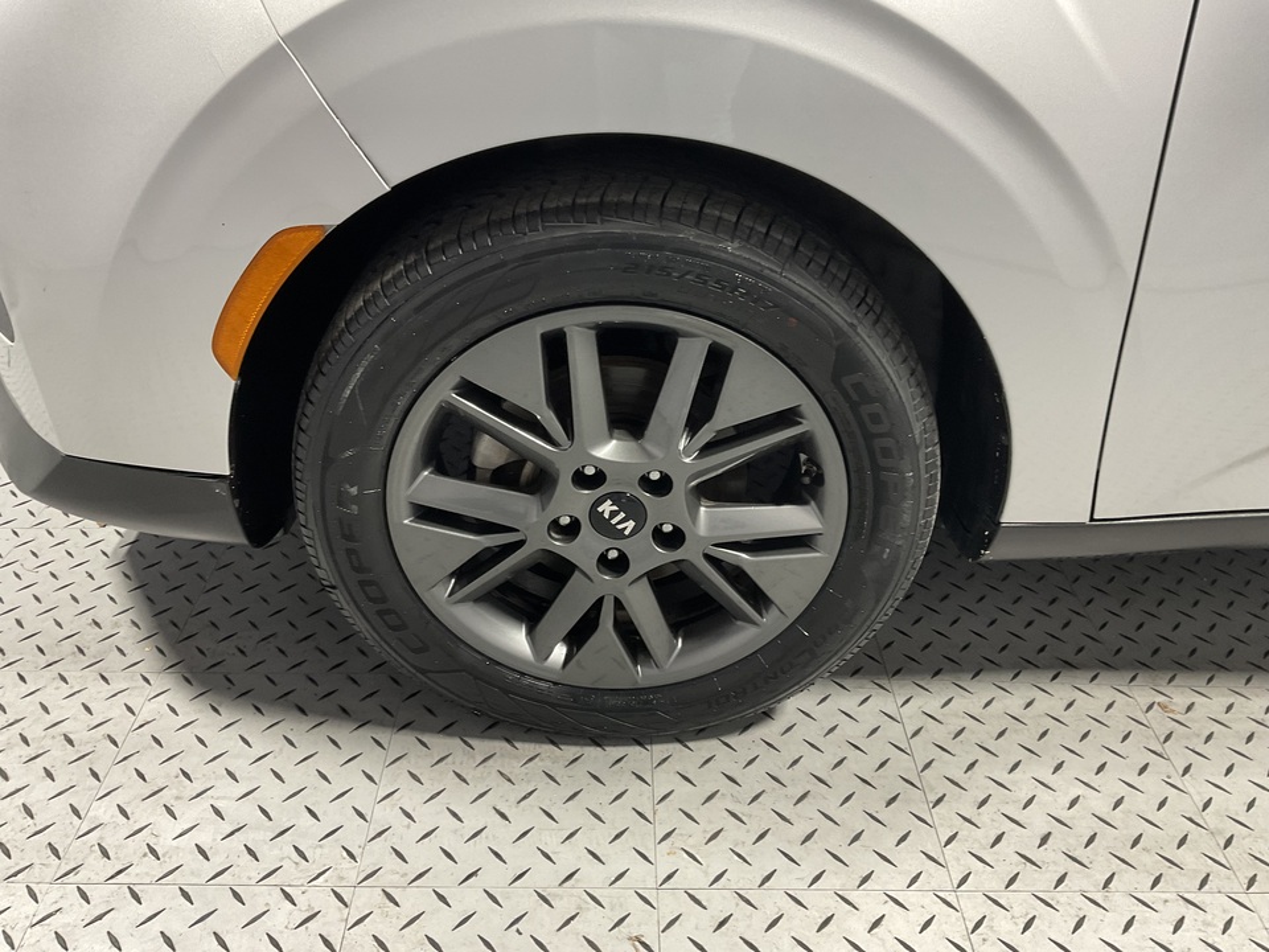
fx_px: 1063
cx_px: 634
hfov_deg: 61.7
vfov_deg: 48.2
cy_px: 476
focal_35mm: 29
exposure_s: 1/50
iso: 64
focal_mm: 3
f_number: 1.8
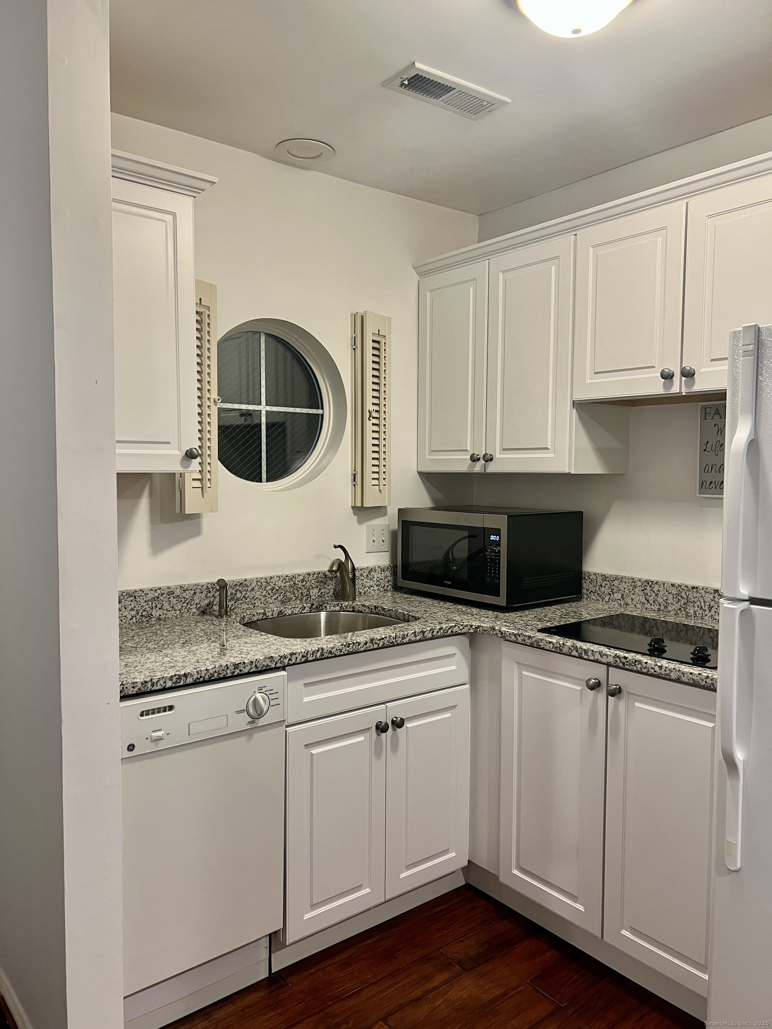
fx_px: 773
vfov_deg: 67.3
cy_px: 514
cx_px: 386
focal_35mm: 26
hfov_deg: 53.1
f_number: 1.5
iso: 125
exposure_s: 1/60
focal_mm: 5.7
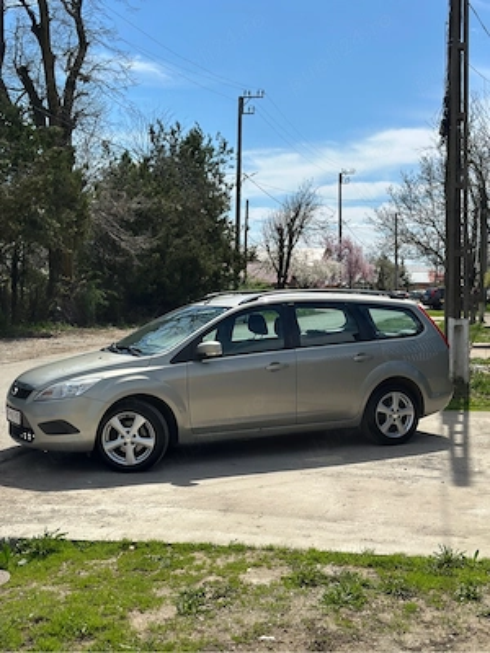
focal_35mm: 48
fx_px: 906
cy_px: 326
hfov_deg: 30.3
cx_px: 245
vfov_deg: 39.7
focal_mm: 6.86
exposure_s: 1/8197
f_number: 1.78
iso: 100
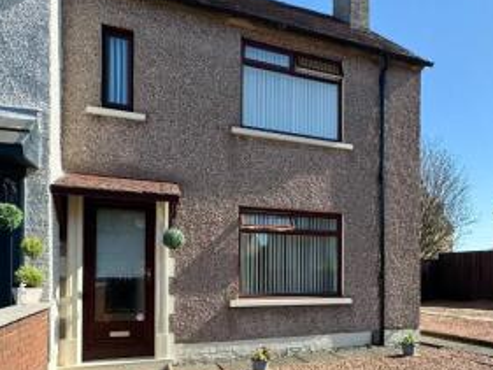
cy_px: 271
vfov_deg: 46.8
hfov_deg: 60.2
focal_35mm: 29
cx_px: 329
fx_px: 413
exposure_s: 1/993
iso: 40
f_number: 2.2
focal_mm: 2.22
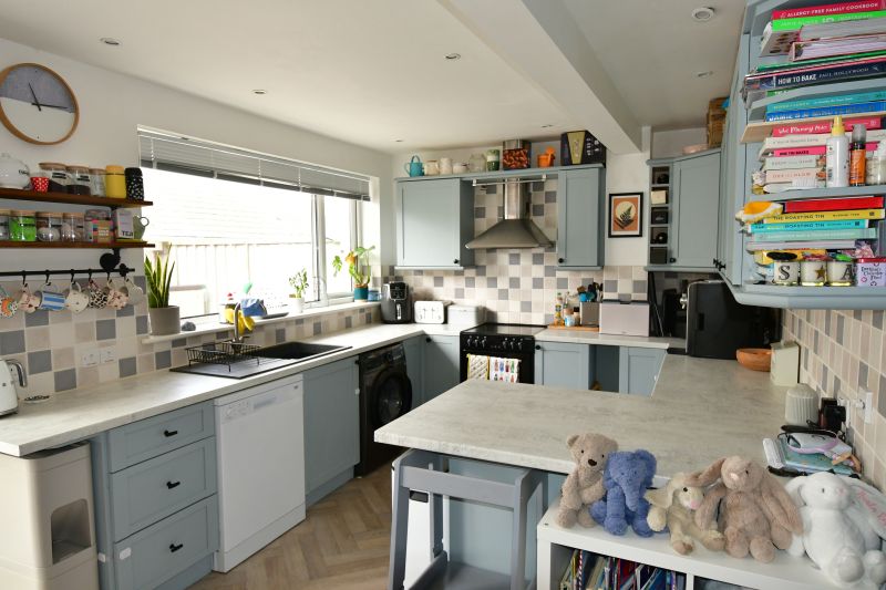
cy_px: 295
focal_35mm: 22
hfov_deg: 78.6
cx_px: 443
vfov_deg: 57.2
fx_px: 541
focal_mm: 15
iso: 800
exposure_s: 1/160
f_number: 5.6
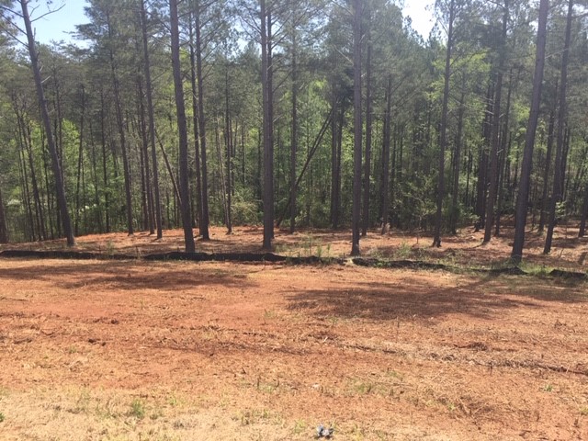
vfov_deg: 48.2
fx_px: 493
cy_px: 220
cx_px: 294
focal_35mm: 29
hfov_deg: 61.7
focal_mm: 4.15
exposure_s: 1/739
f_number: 2.2
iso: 25
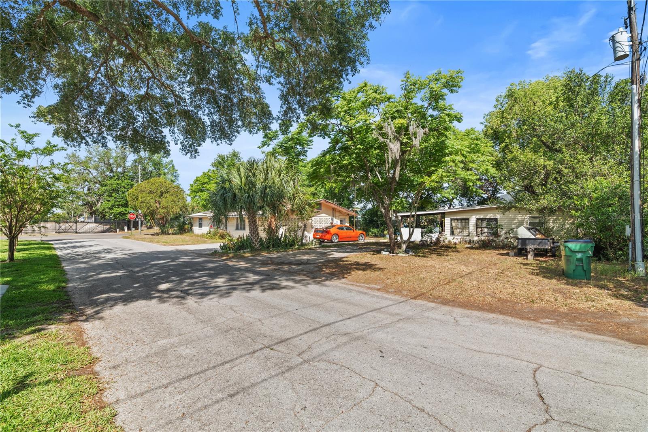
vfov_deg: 73.7
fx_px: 288
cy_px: 216
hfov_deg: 96.7
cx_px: 324
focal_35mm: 16
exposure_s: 1/20
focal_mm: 16
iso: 250
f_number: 8
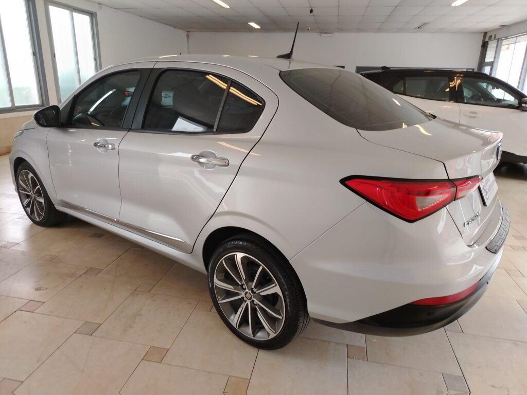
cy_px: 198
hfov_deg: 71.6
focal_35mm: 24
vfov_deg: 56.8
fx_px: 365
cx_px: 264
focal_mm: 5.25
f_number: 1.75
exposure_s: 1/100
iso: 258
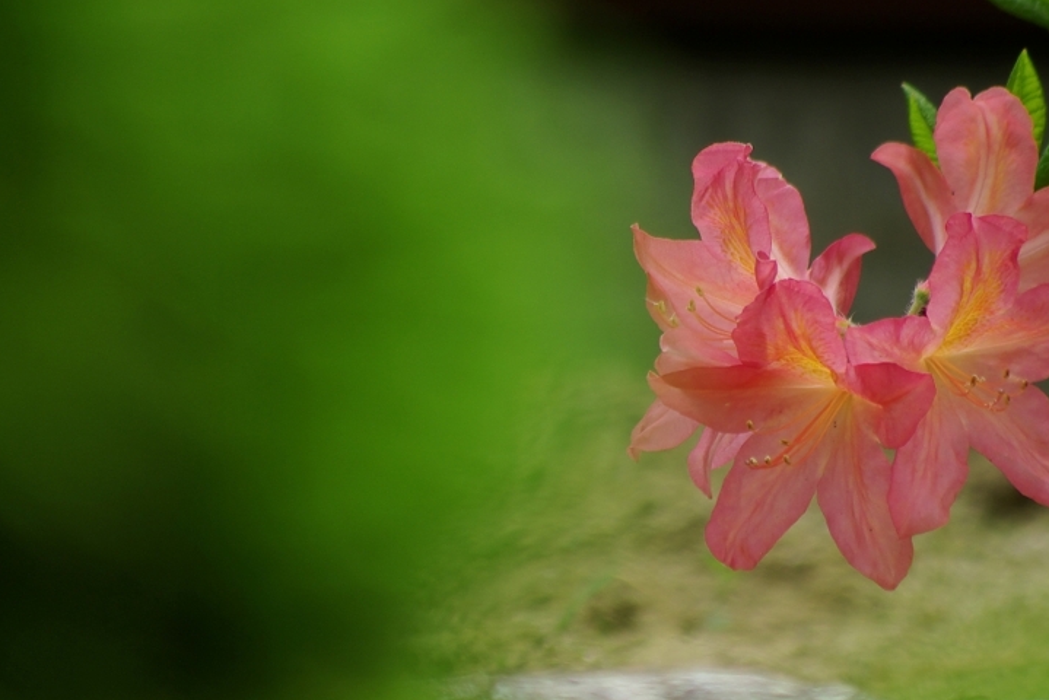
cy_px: 447
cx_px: 731
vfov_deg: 2.0
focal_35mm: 684
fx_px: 19938
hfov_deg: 3.0
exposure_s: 1/320
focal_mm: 320
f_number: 7.1
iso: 100
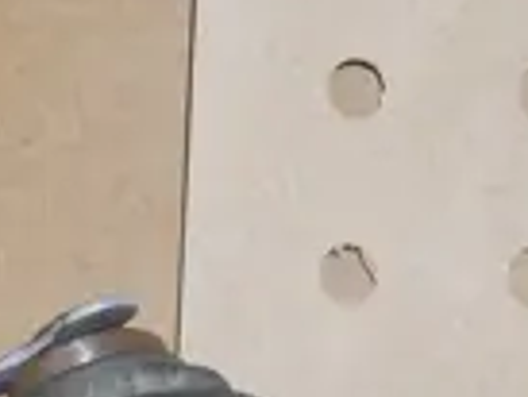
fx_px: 6641
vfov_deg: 3.4
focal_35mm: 435
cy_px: 831
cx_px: 994
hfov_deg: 4.5
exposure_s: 1/60
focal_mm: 29
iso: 800
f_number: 5.4
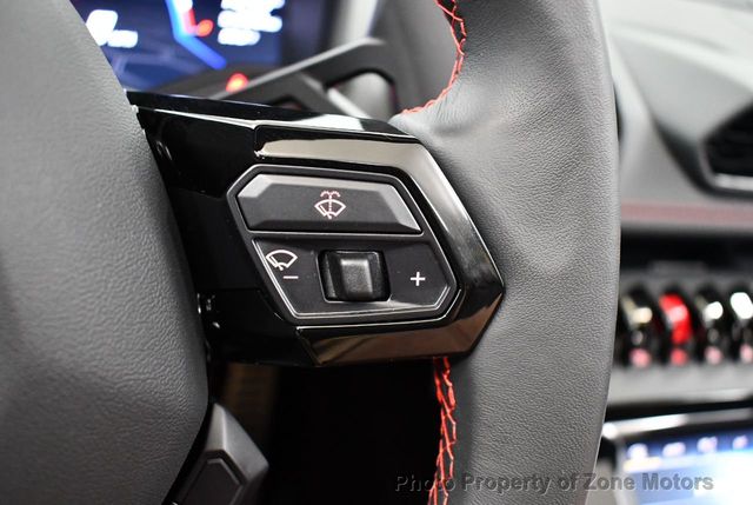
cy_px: 252
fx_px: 754
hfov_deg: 53.1
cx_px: 376
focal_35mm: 36
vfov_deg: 37.0
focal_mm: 18
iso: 3200
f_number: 3.5
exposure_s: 1/80
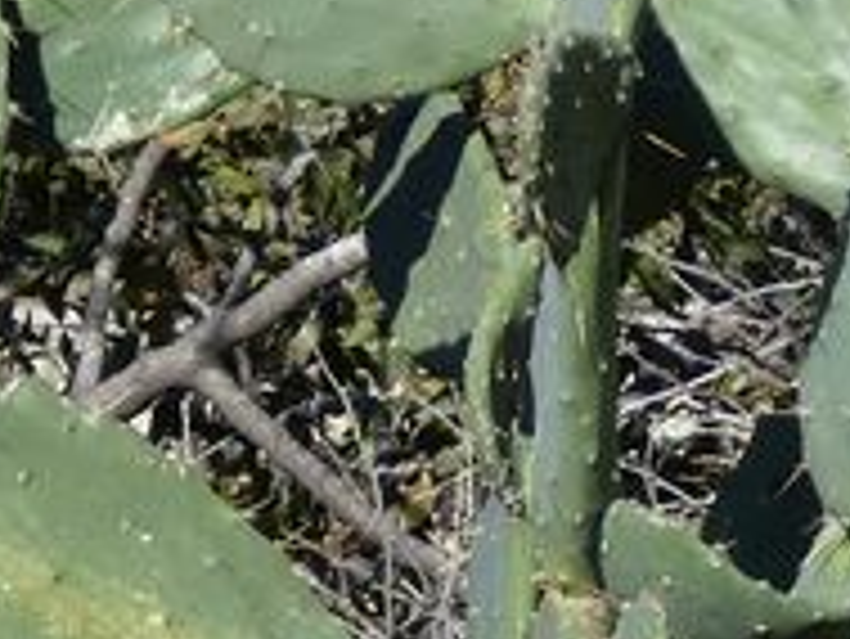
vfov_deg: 2.2
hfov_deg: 2.9
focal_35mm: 688
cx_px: 1151
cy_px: 1282
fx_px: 16905
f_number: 4.7
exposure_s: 1/640
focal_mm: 16.6
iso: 80
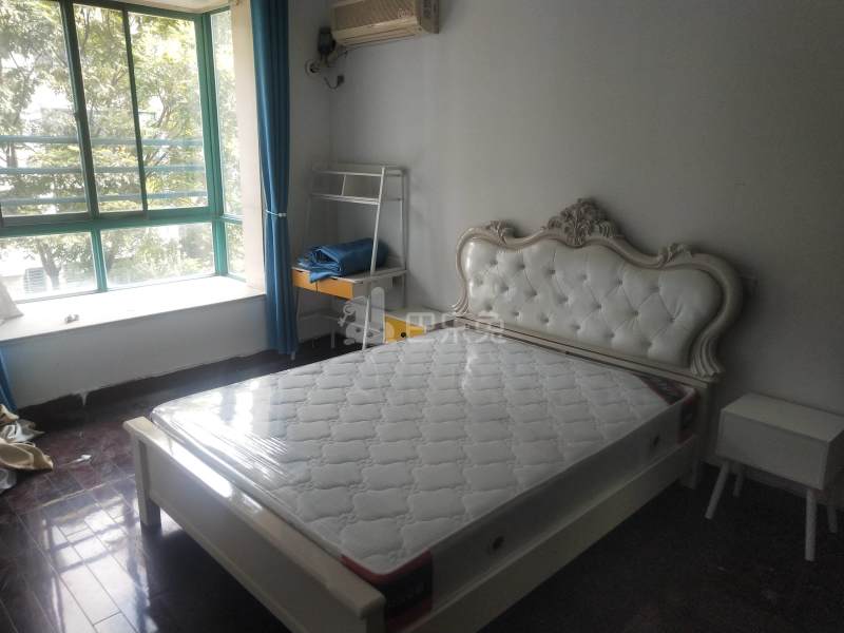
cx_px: 422
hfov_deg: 60.0
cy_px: 316
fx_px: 731
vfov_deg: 46.8
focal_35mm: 30
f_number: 1.8
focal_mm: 3.95
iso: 66
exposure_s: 1/100
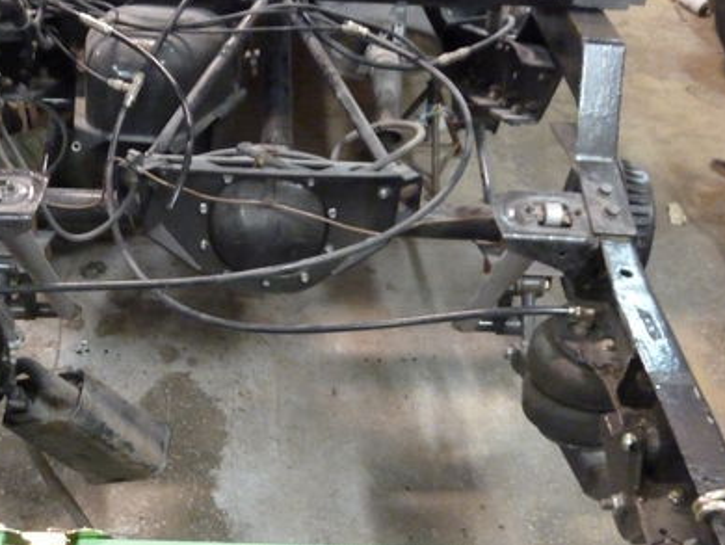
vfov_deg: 34.6
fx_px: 859
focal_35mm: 41
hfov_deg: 45.6
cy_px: 394
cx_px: 299
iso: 800
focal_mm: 4.1
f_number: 3.3
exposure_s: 1/13
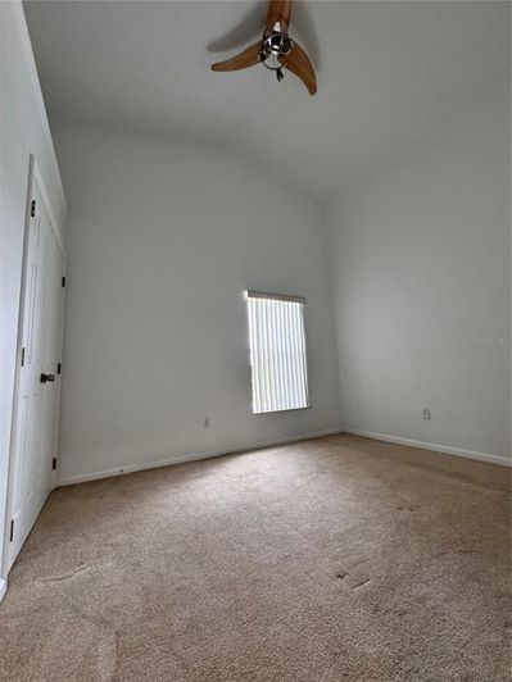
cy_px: 341
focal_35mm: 14
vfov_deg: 102.1
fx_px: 276
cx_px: 256
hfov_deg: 85.7
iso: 320
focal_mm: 2.22
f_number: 2.2
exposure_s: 1/120
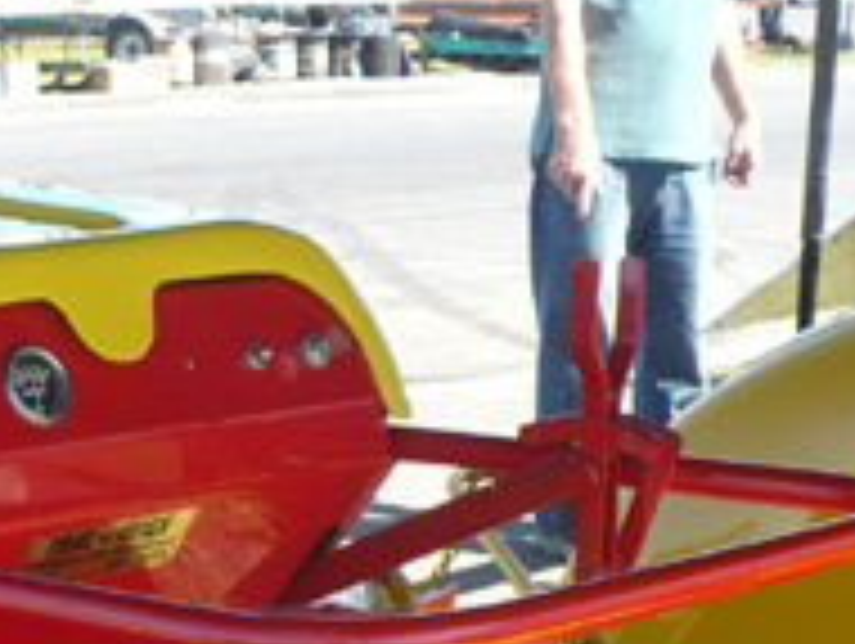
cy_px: 788
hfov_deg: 19.5
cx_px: 27
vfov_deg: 14.6
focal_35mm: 98
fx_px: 2424
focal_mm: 6.1
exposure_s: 1/250
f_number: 2.8
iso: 100
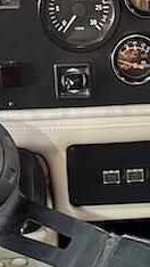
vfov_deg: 17.1
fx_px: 854
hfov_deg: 10.0
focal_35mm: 121
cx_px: 118
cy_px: 294
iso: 400
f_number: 1.5
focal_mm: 5.7
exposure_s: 1/40
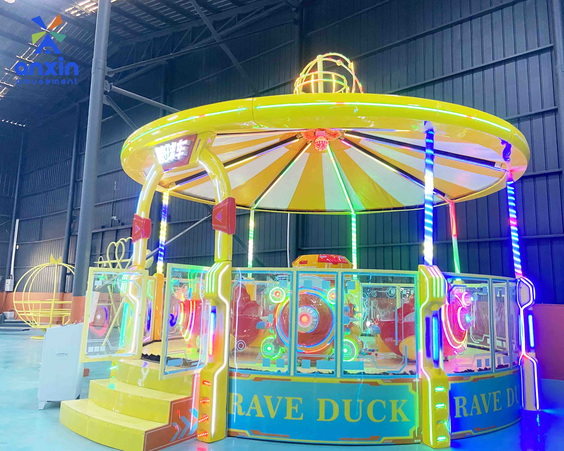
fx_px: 467
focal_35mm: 28
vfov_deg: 51.5
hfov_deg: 62.1
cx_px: 305
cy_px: 227
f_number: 1.8
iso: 500
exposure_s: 1/50
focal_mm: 4.25
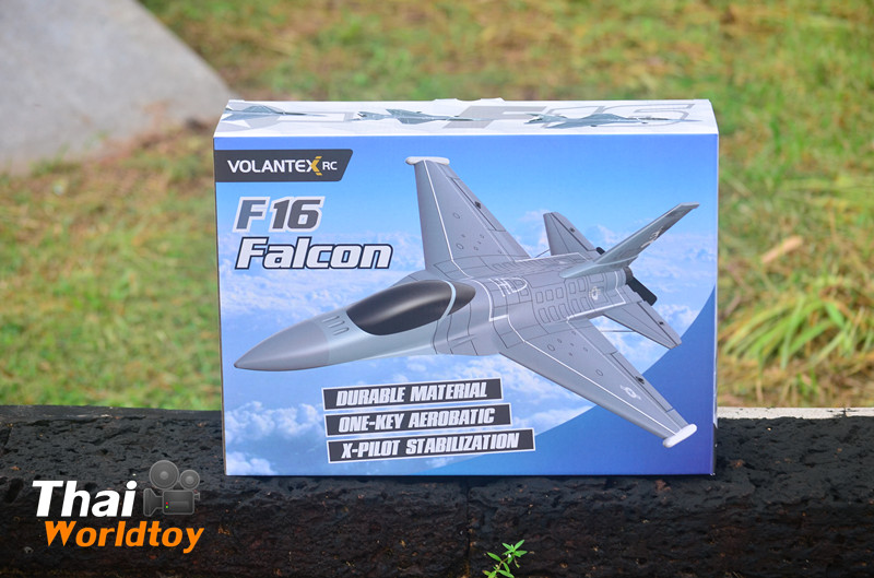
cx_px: 437
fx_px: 2543
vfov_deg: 13.0
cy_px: 289
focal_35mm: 105
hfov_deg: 19.5
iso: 200
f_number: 5.6
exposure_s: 1/50
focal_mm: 70
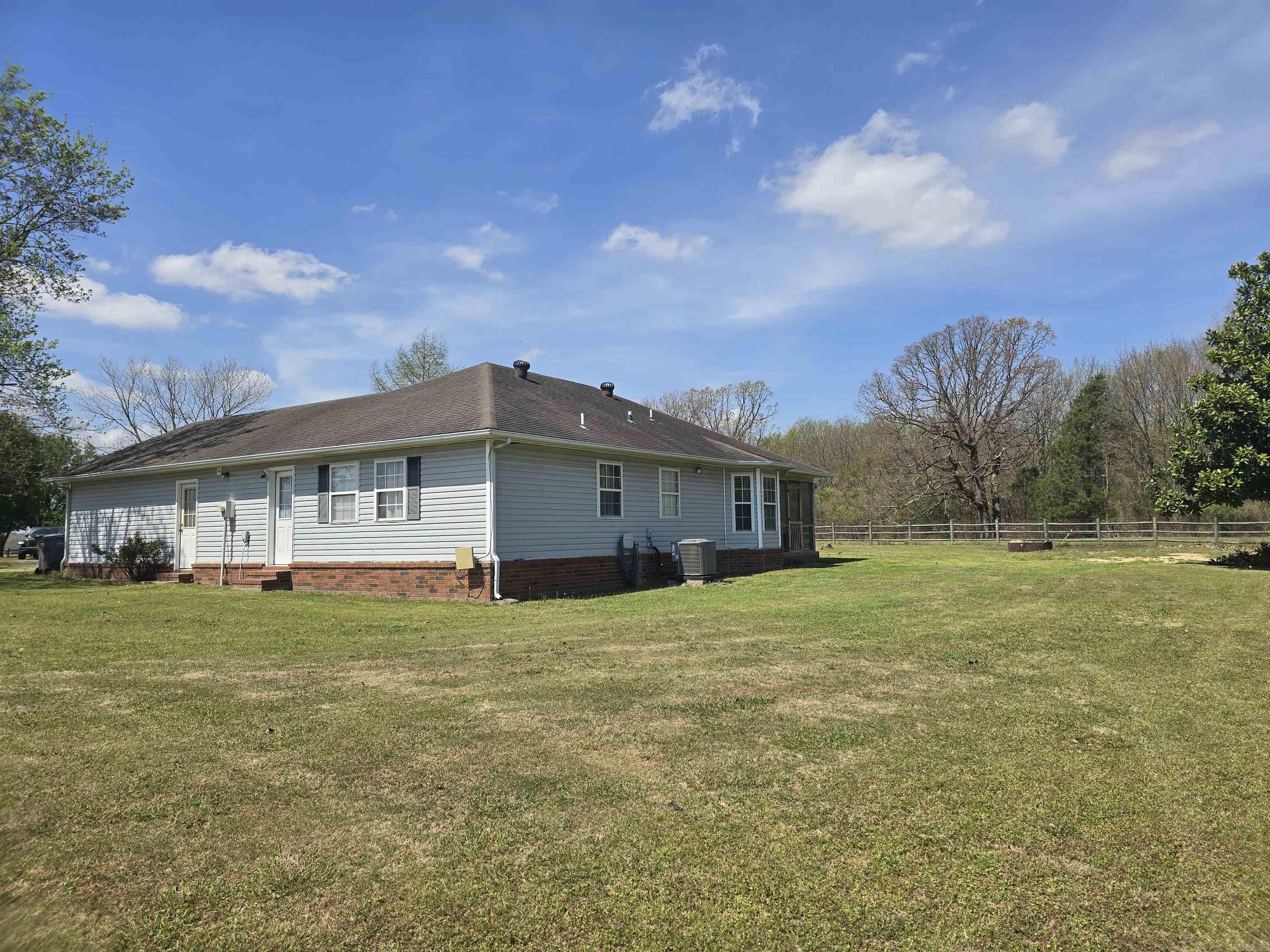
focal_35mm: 23
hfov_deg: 73.9
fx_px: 844
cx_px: 635
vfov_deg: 58.9
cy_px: 476
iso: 12
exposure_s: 1/963
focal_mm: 6.3
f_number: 1.7
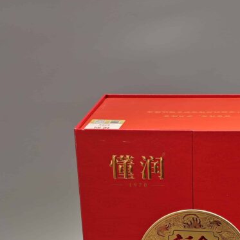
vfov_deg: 18.0
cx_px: 190
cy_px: 266
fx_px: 729
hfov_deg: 18.5
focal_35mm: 93
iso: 50
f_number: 2
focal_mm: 6.7
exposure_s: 1/101
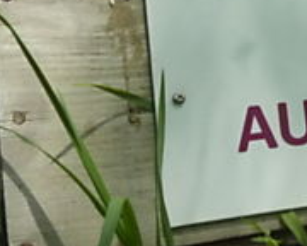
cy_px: -46
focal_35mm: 117
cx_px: 404
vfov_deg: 12.9
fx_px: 1063
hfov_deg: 15.6
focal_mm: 4.4
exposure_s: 1/250
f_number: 4
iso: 200
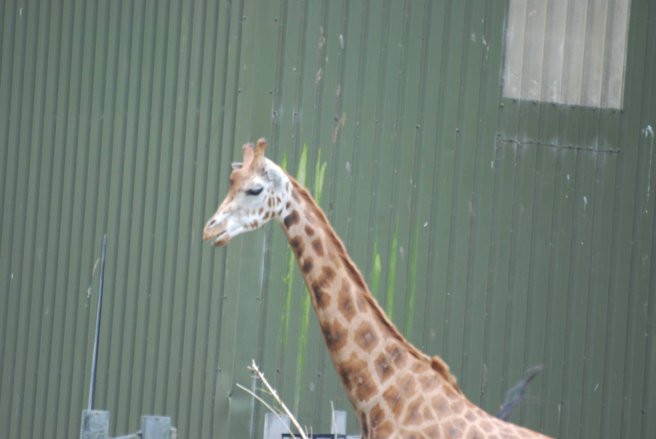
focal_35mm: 450
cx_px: 328
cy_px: 220
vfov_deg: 3.1
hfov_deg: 4.6
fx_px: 8210
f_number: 5.6
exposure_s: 1/125
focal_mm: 300
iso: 280
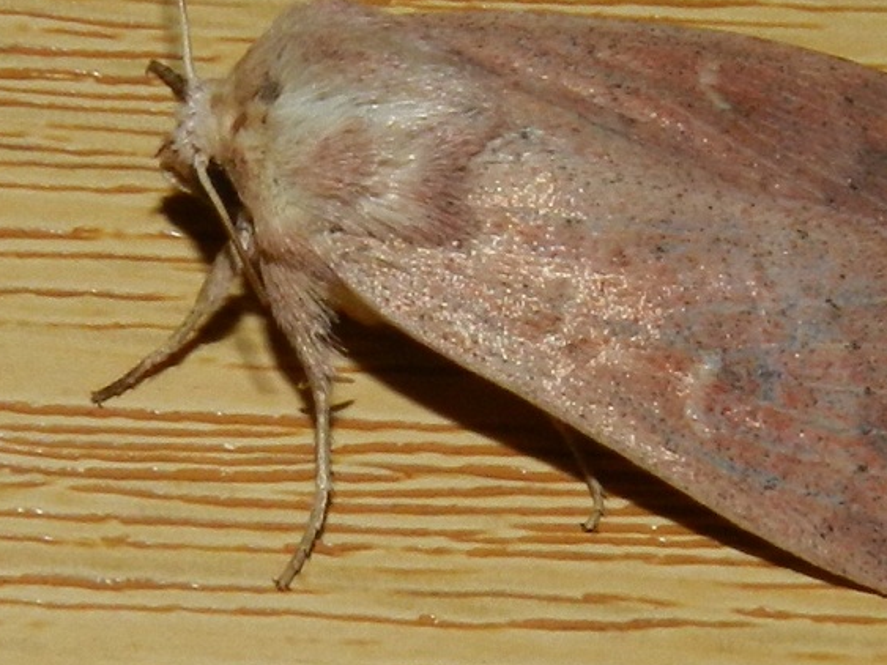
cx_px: 509
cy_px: 230
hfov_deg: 17.0
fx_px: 2972
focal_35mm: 116
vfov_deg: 12.8
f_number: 8
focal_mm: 12.1
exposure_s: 1/30
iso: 200
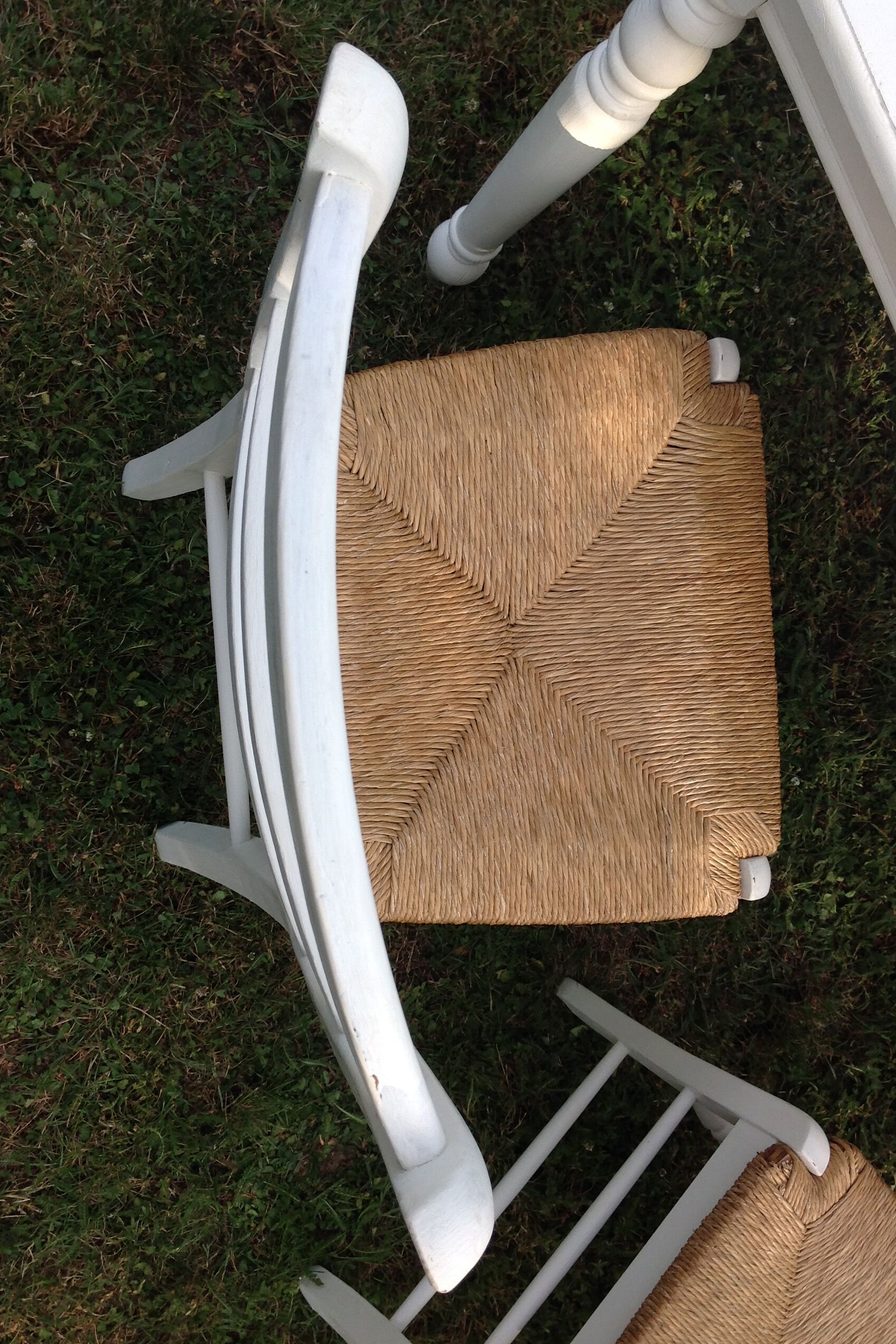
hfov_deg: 35.9
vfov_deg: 51.9
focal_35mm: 37
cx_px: 498
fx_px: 1381
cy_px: 680
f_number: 2.4
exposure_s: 1/672
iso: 50
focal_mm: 4.28
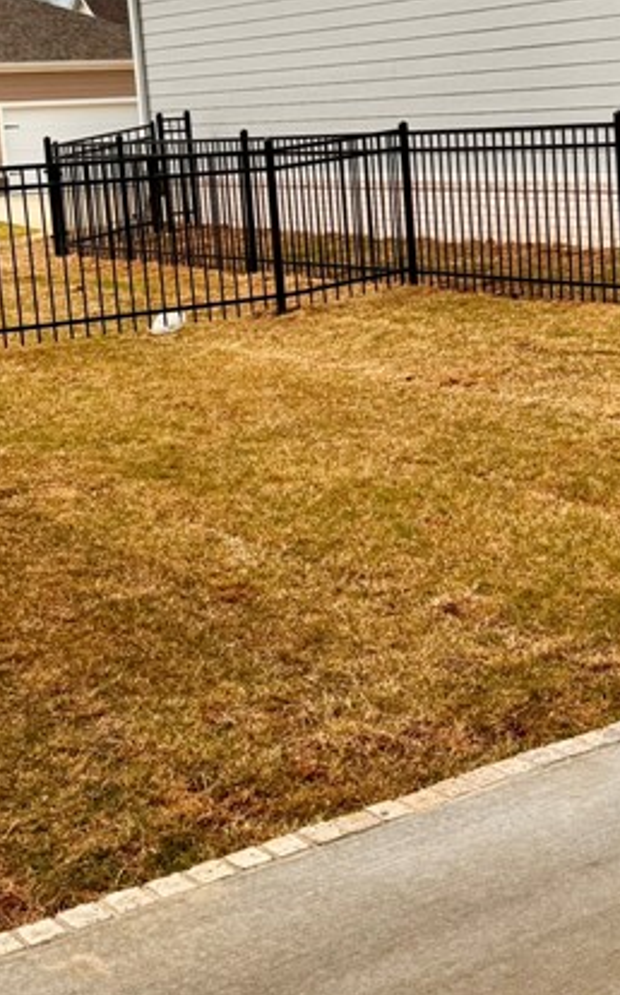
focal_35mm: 63
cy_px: 334
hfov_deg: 20.4
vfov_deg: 32.2
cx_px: 493
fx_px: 1707
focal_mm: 6.76
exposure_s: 1/4950
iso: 80
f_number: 1.78
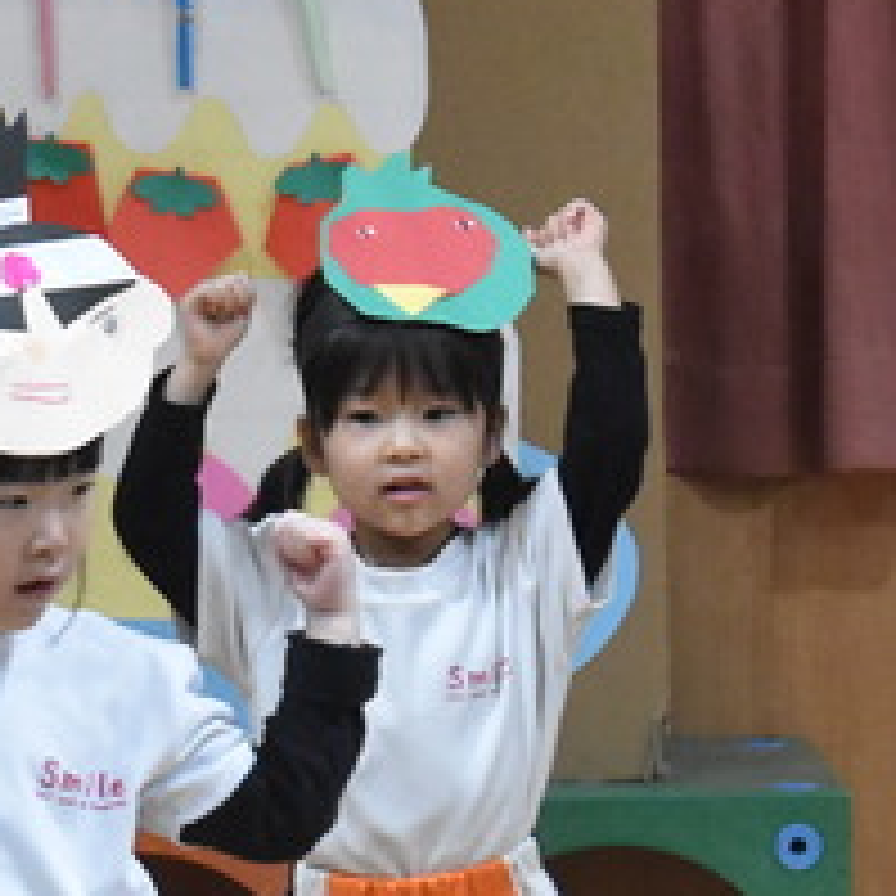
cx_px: 624
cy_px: 140
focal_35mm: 353
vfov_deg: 5.0
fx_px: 10341
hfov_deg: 5.0
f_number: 5.6
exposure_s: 1/125
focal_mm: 55
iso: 4000
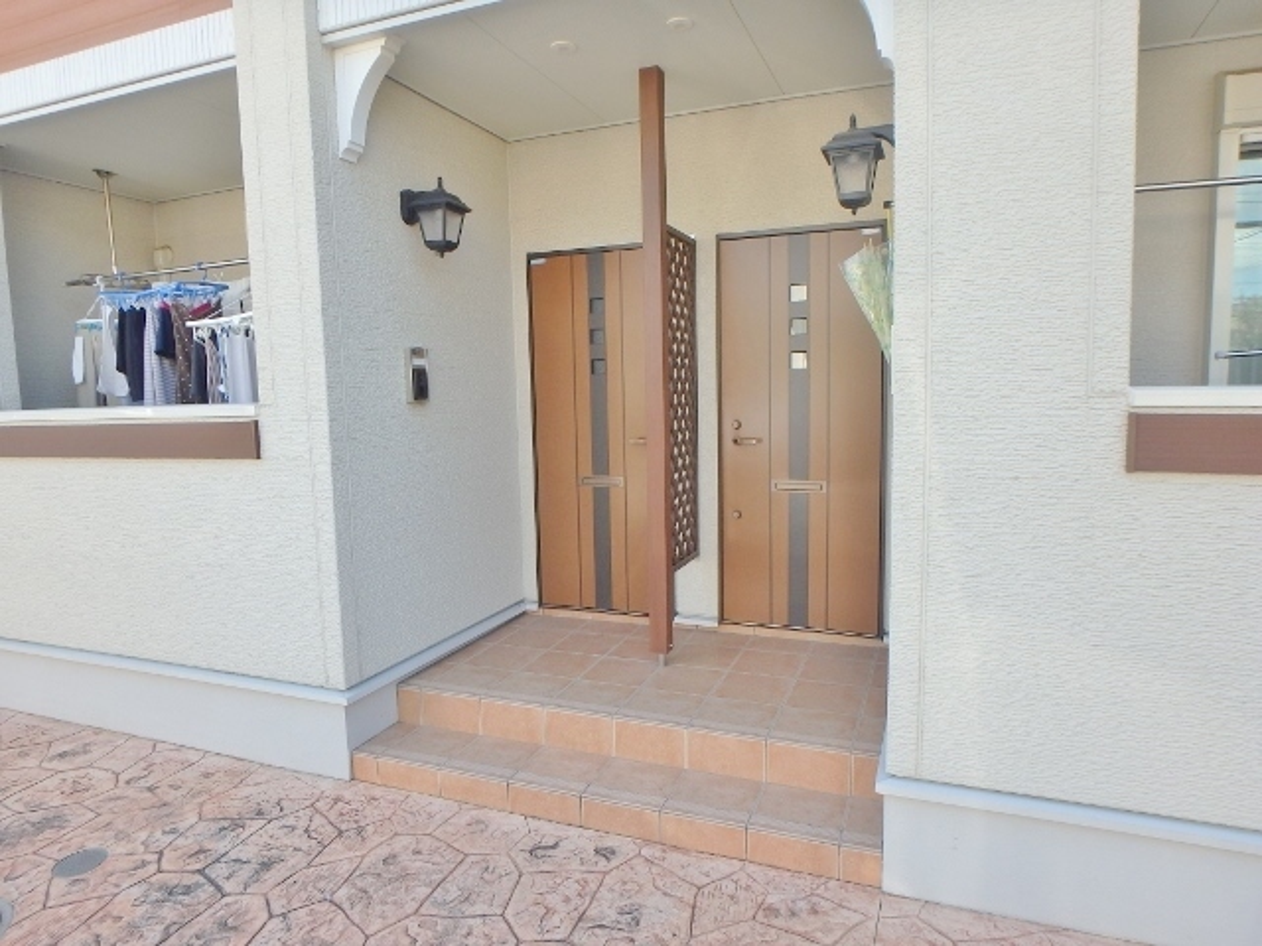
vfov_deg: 63.4
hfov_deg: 79.0
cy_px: 473
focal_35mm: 21
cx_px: 631
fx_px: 766
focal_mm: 3.7
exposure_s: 1/200
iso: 125
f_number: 3.5
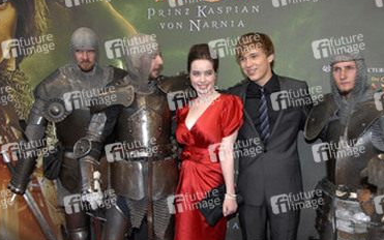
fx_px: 387
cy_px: 124
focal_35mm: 37
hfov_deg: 52.7
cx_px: 206
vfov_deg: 34.4
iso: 400
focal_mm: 20
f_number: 3.5
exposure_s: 1/160
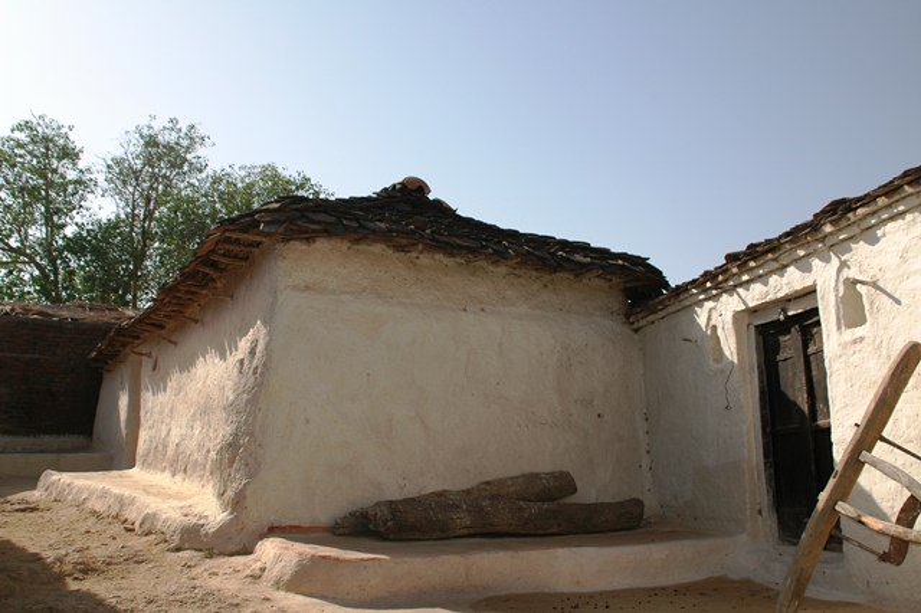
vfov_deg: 39.9
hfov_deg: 57.2
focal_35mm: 33
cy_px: 306
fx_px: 844
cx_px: 460
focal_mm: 22
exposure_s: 1/500
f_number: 8
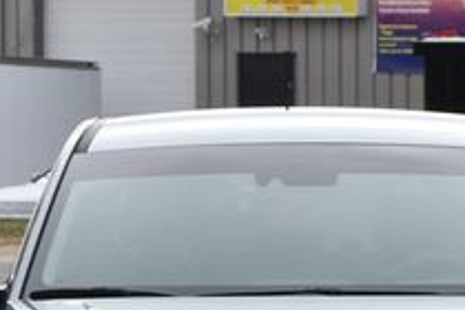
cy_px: 319
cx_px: 272
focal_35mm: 447
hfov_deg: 4.6
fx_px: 5773
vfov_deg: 3.1
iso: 180
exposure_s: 1/250
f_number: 8
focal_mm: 98
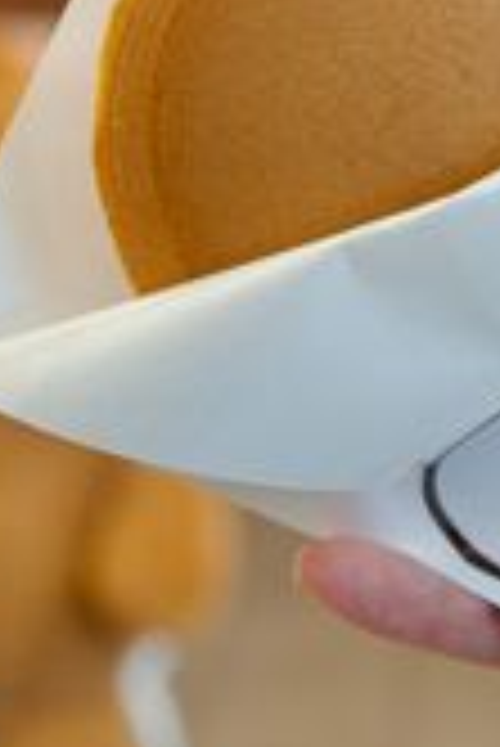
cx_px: 446
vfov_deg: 19.4
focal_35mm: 101
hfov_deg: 13.5
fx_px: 2100
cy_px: -50
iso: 800
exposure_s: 1/100
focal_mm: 35
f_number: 4.5
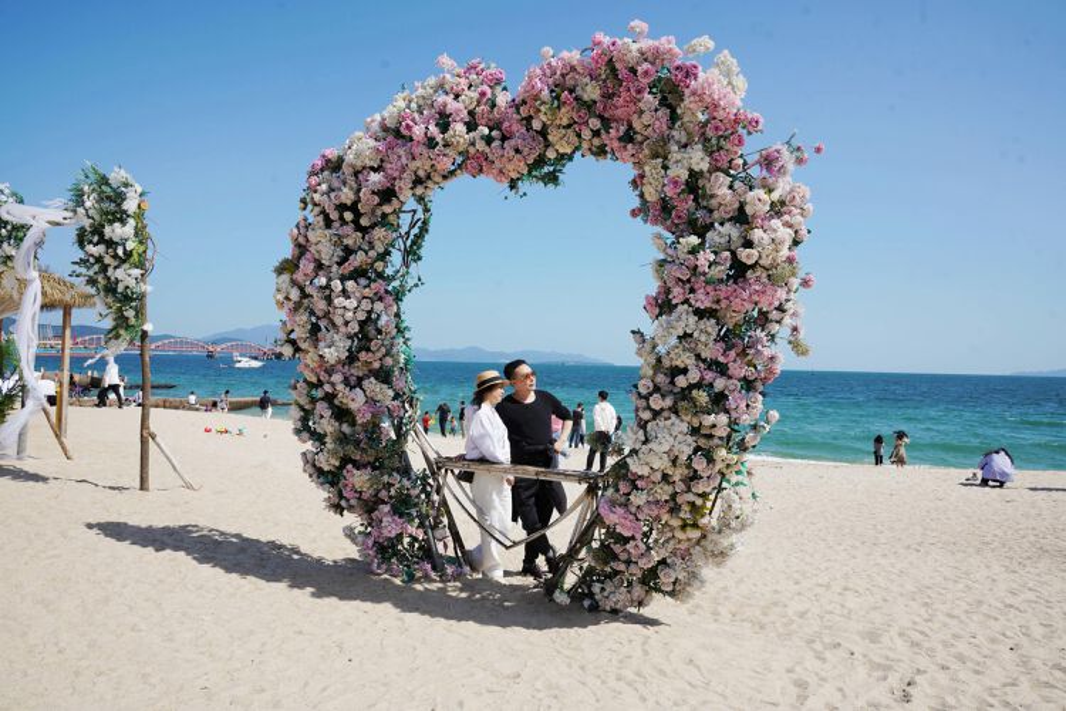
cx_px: 533
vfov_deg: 53.1
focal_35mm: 24
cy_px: 356
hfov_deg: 73.7
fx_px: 711
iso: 100
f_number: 10
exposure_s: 1/250
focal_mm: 24
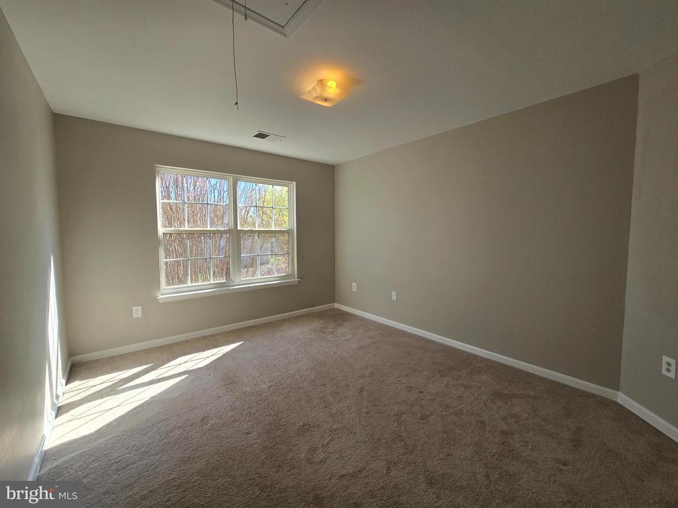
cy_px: 254
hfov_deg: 106.2
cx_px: 339
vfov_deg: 89.9
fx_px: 255
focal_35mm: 13
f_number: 2.2
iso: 50
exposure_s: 1/309
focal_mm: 2.2
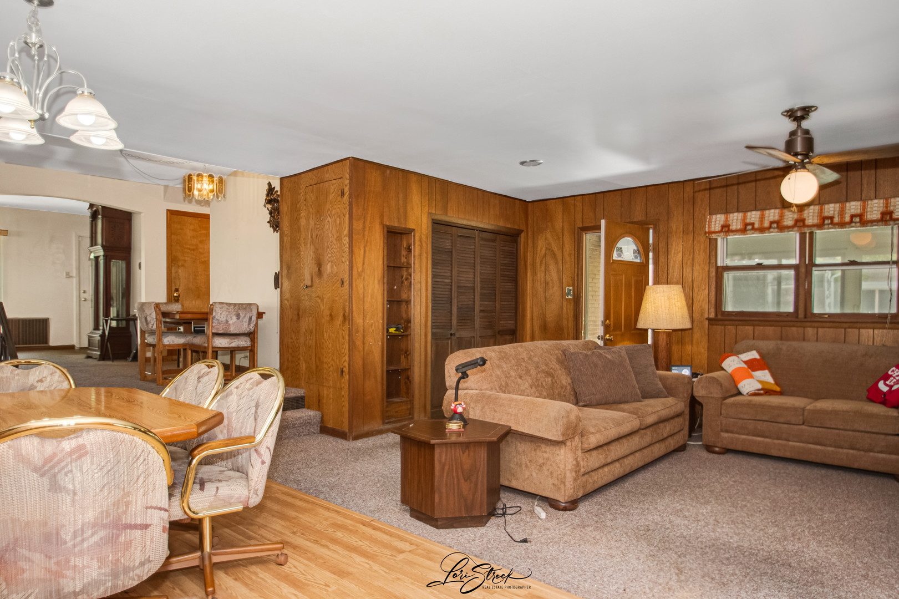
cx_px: 450
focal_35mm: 22
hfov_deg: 78.6
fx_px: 549
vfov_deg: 57.2
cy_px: 300
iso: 400
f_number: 8
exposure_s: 1/1250
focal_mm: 15
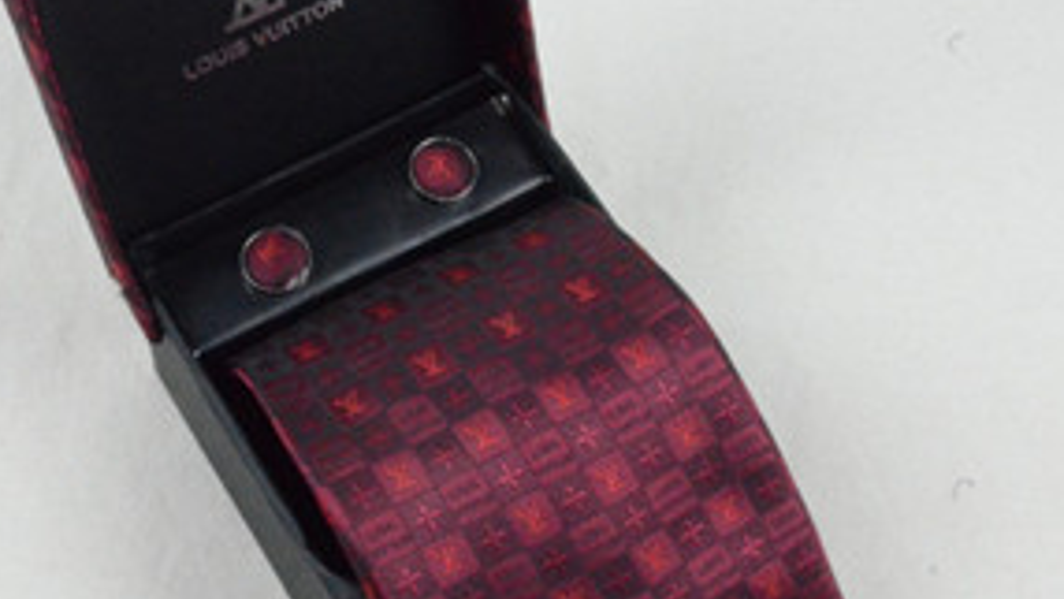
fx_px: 2086
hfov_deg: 28.6
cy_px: 327
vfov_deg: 16.3
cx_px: 454
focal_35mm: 74
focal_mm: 27
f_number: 25
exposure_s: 1/40
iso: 6400
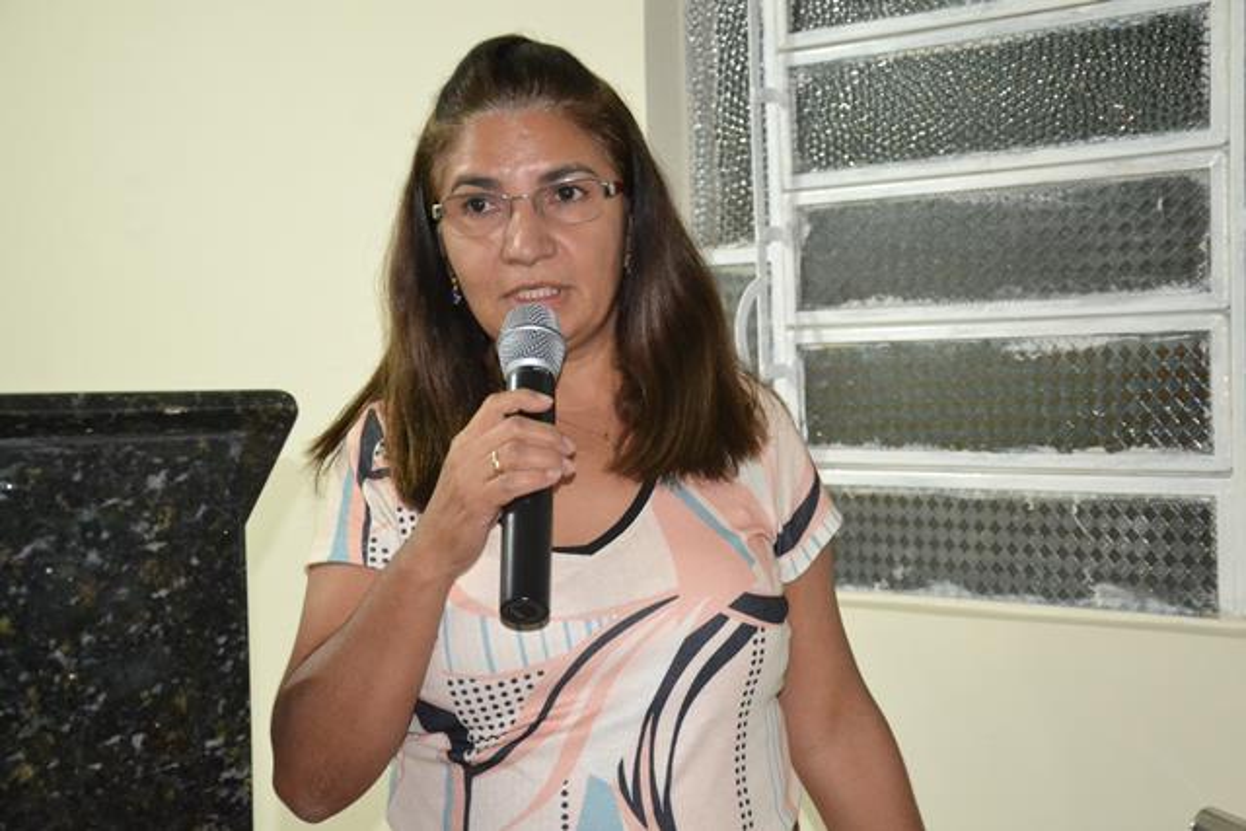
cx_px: 623
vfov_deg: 22.6
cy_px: 416
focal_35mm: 60
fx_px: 2077
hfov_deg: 33.4
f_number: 4.5
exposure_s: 1/60
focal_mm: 40
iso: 3200
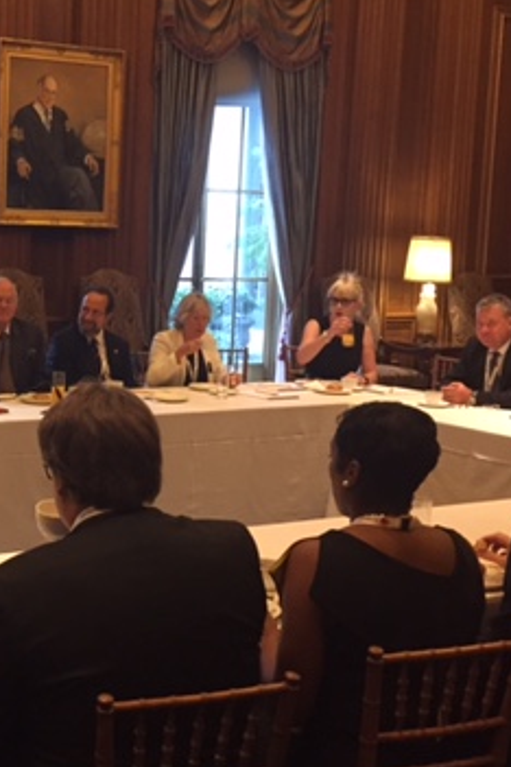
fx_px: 1171
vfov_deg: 36.2
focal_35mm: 55
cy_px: 330
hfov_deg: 23.4
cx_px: -17
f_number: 2.2
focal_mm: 4.15
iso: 200
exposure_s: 1/30
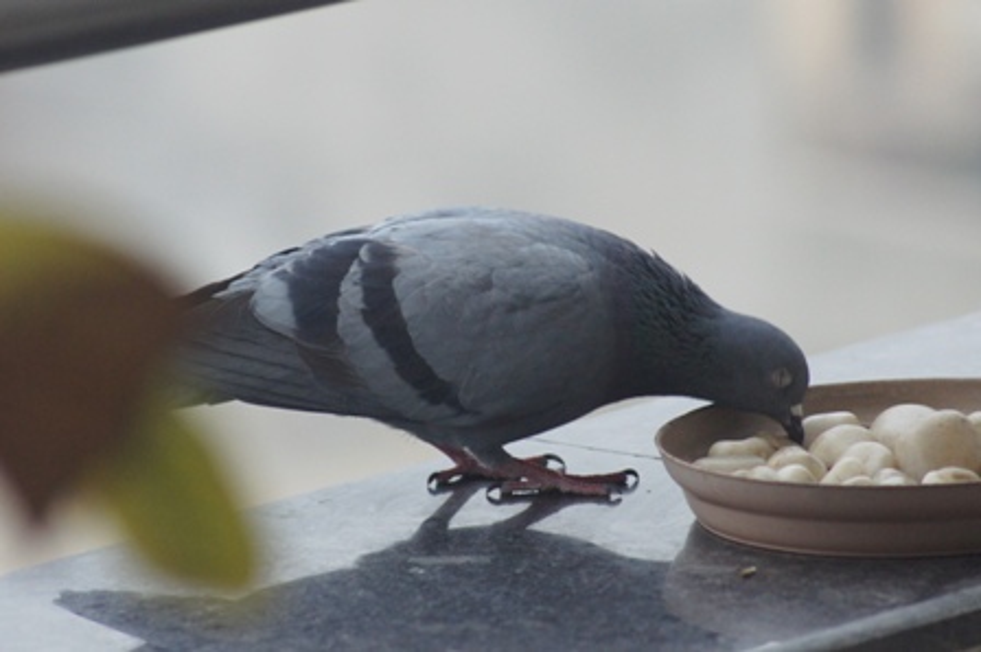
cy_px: 326
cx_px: 490
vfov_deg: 5.1
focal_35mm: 270
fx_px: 7352
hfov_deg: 7.6
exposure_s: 1/250
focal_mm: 180
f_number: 5.6
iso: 1600
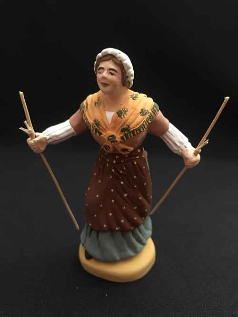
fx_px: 257
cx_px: 119
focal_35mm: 28
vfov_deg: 63.5
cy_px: 158
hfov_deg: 49.7
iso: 100
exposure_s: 1/9
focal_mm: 3.99
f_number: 1.8
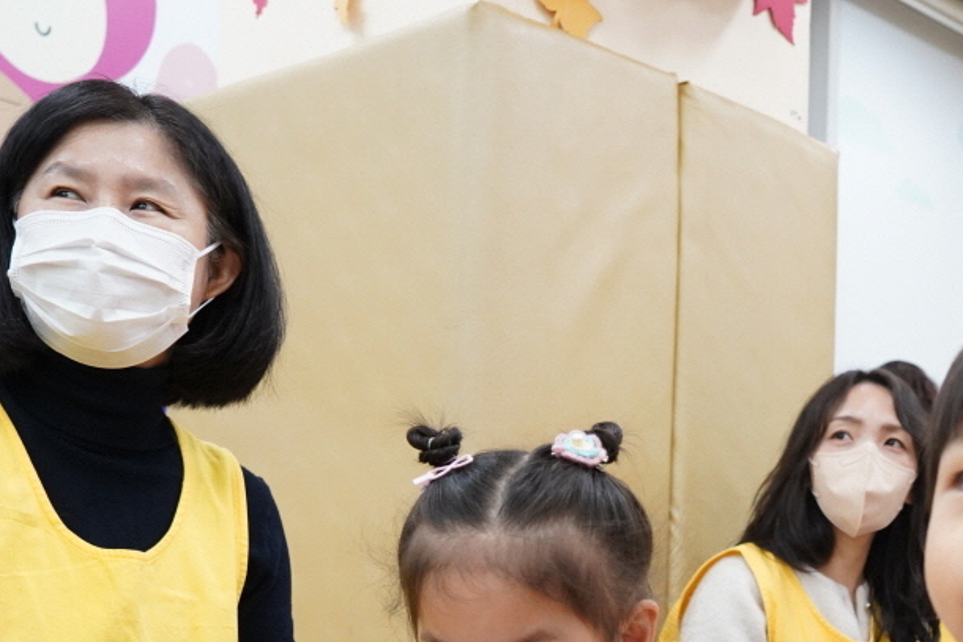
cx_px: 816
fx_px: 1765
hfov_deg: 29.6
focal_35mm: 66
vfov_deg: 19.8
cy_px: 679
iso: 2500
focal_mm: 31
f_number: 5.6
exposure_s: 1/60
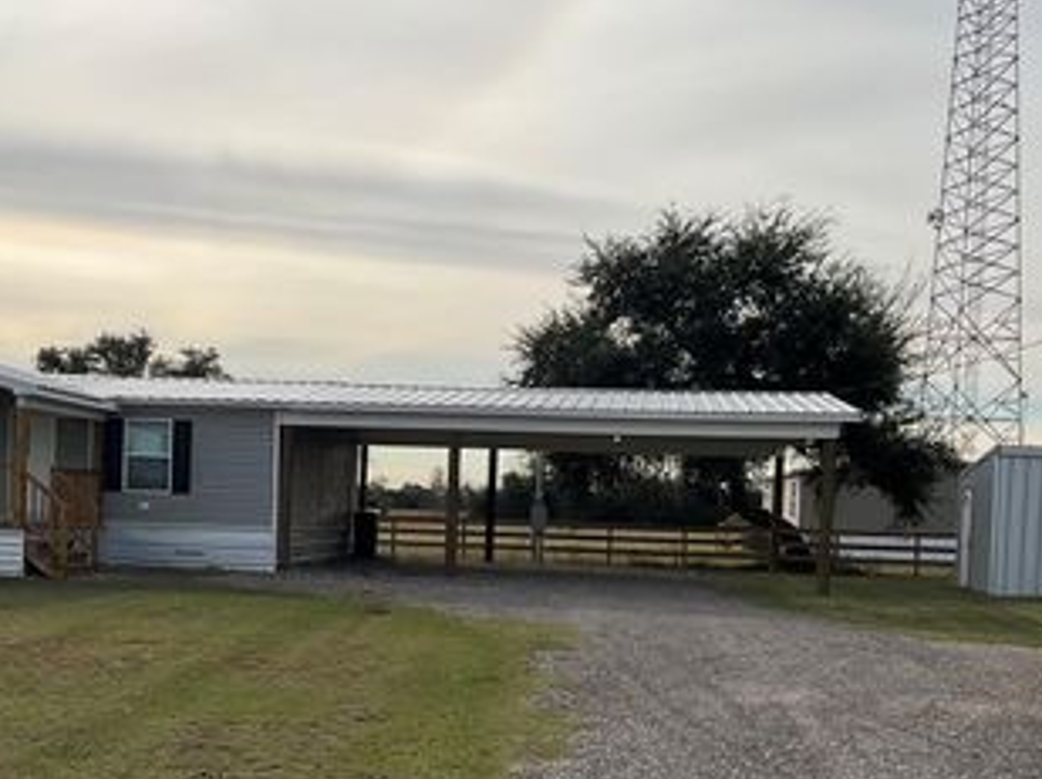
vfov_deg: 30.4
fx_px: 1413
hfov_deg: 40.2
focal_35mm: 47
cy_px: 565
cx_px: 398
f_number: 1.8
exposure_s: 1/4065
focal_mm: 3
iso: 25
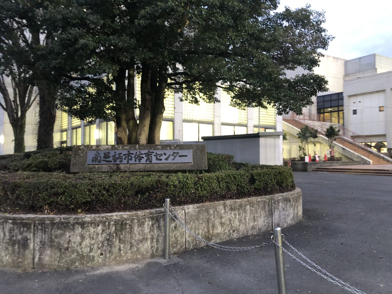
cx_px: 196
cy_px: 147
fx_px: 317
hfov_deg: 63.4
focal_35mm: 28
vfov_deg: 49.7
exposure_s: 1/11
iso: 100
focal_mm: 4
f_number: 1.8
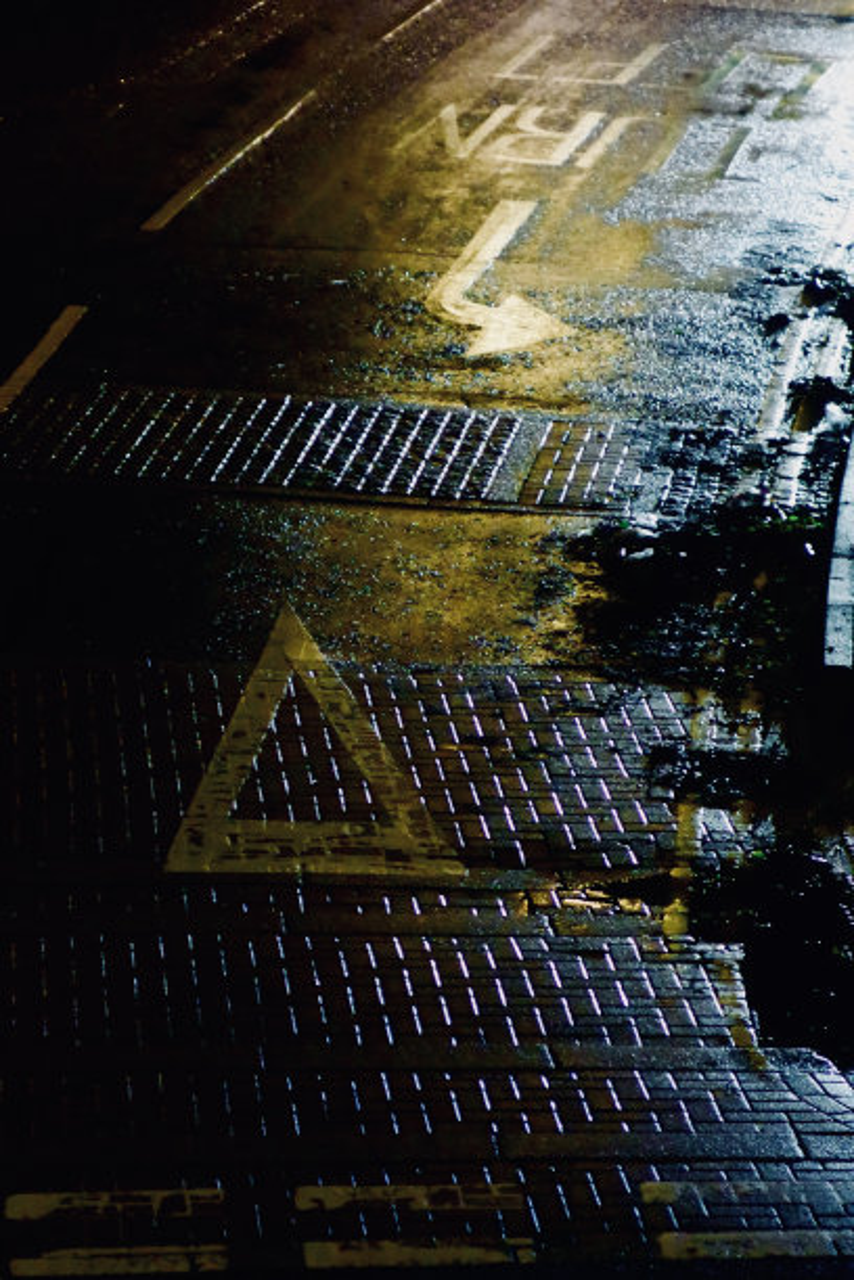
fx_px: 3736
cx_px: 427
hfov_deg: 13.0
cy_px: 640
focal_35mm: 105
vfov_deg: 19.5
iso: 6400
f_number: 4
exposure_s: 1/15
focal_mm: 70
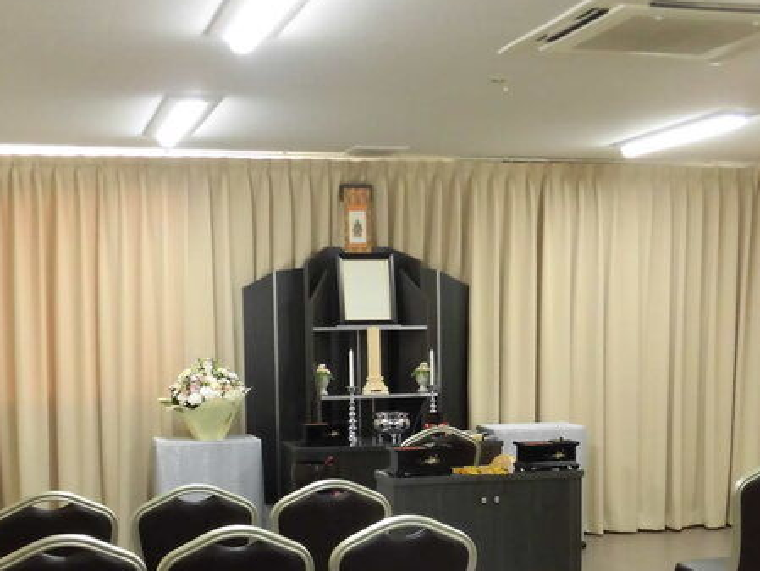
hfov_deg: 33.8
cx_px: 366
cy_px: 459
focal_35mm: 57
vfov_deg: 25.2
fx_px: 1252
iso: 250
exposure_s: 1/40
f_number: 3.5
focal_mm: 5.81
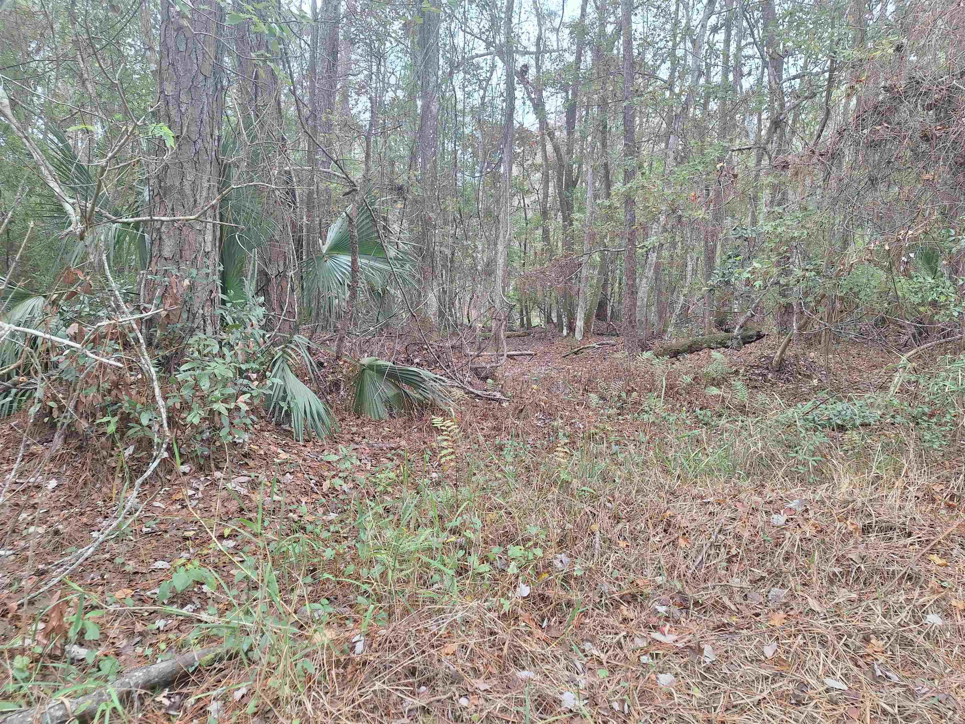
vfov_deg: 58.9
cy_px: 362
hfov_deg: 73.9
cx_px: 482
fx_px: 641
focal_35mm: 23
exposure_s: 1/149
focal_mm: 5.54
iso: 40
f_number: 1.8
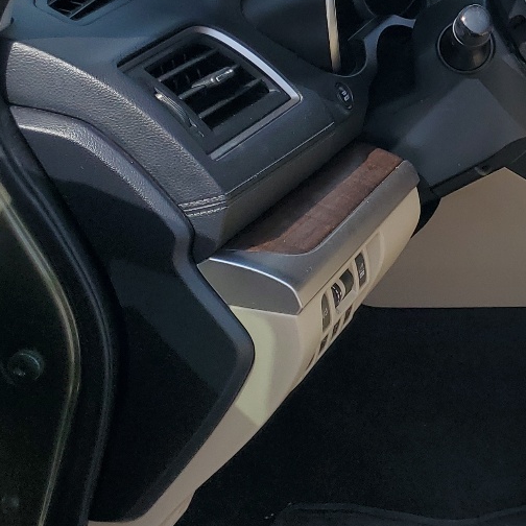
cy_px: 133
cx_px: 760
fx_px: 1255
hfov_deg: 20.6
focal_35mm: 73
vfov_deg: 23.4
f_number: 1.5
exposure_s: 1/3333
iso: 50
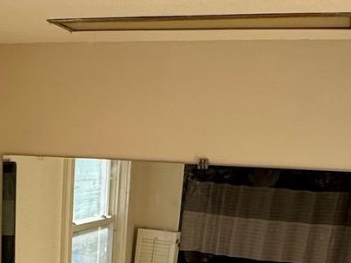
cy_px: 500
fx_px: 720
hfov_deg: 26.5
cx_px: 36
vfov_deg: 16.6
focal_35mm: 71
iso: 40
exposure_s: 1/253
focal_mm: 2.22
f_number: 2.2
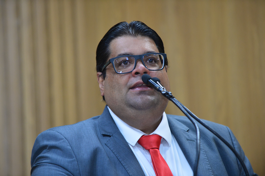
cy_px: 88
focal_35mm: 200
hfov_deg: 10.3
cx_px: 132
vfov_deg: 6.9
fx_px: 1471
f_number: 3.2
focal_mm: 200
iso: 3200
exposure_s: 1/320
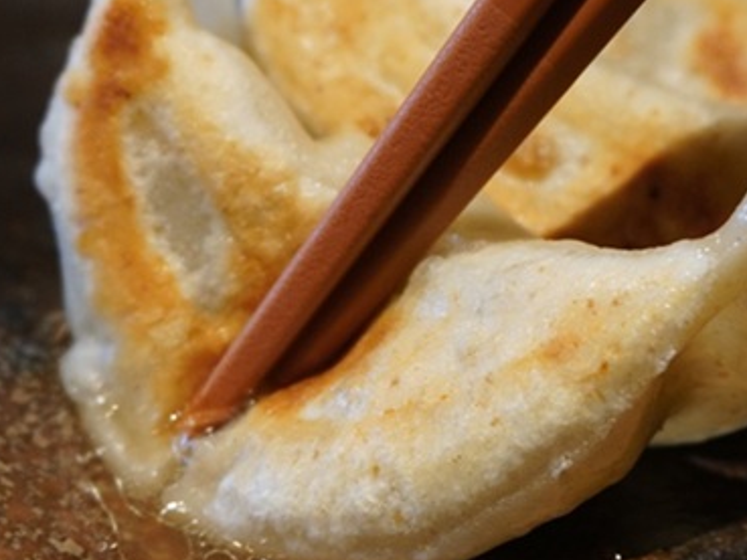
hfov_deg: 25.3
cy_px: 346
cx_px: 388
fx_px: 1661
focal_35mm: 77
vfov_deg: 19.1
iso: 1250
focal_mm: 27
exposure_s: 1/50
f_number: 5
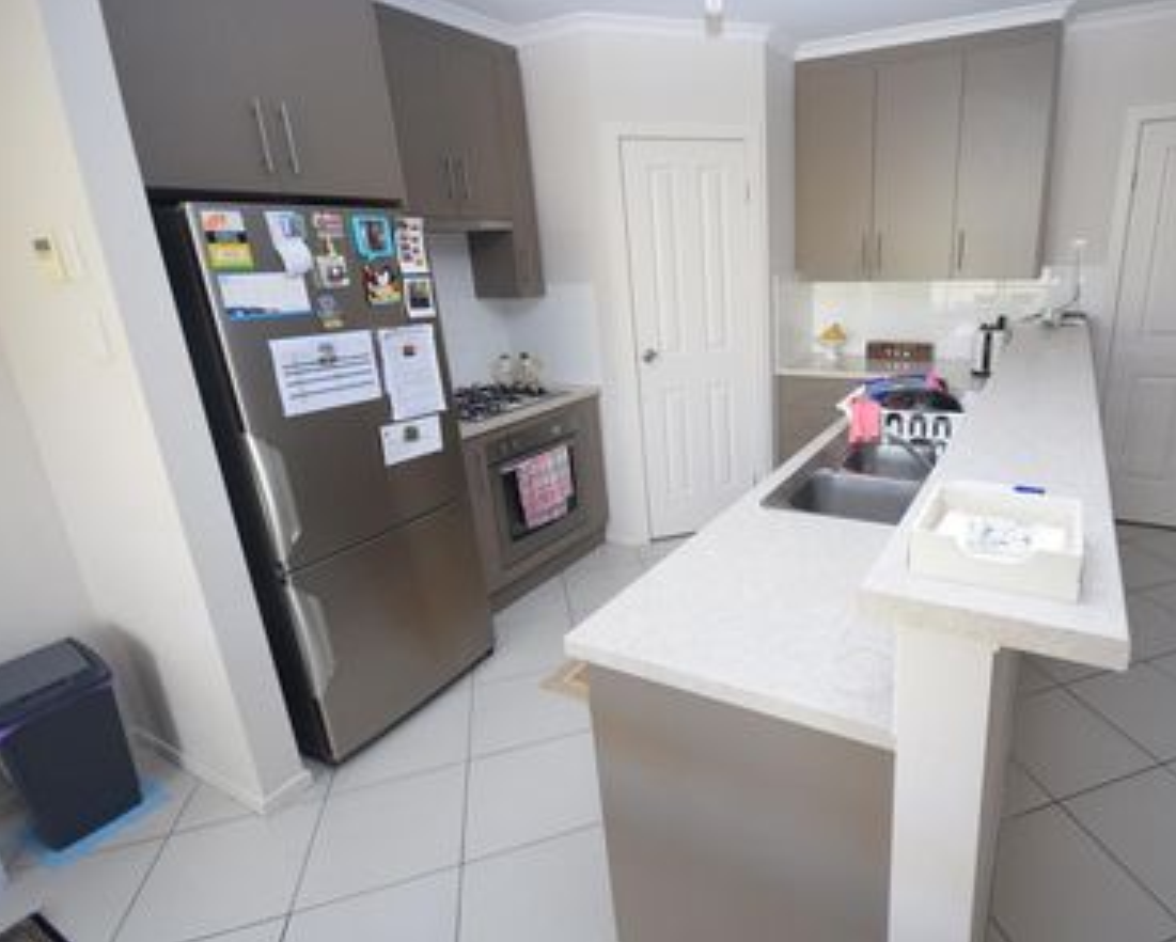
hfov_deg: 84.8
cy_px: 444
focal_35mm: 18
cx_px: 727
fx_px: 627
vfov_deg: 73.8
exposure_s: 1/60
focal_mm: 10
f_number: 4
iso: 720
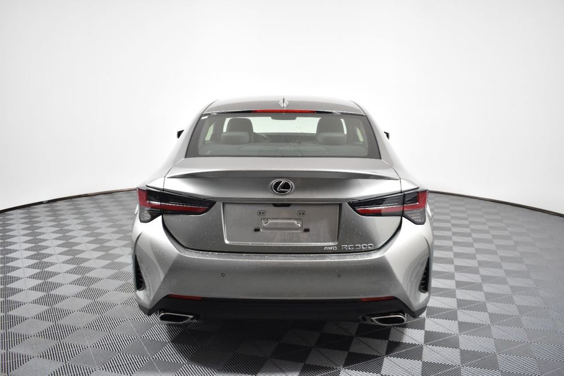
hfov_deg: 57.2
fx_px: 517
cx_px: 282
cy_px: 188
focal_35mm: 33
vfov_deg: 39.9
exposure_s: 1/125
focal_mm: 22
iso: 800
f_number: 3.8
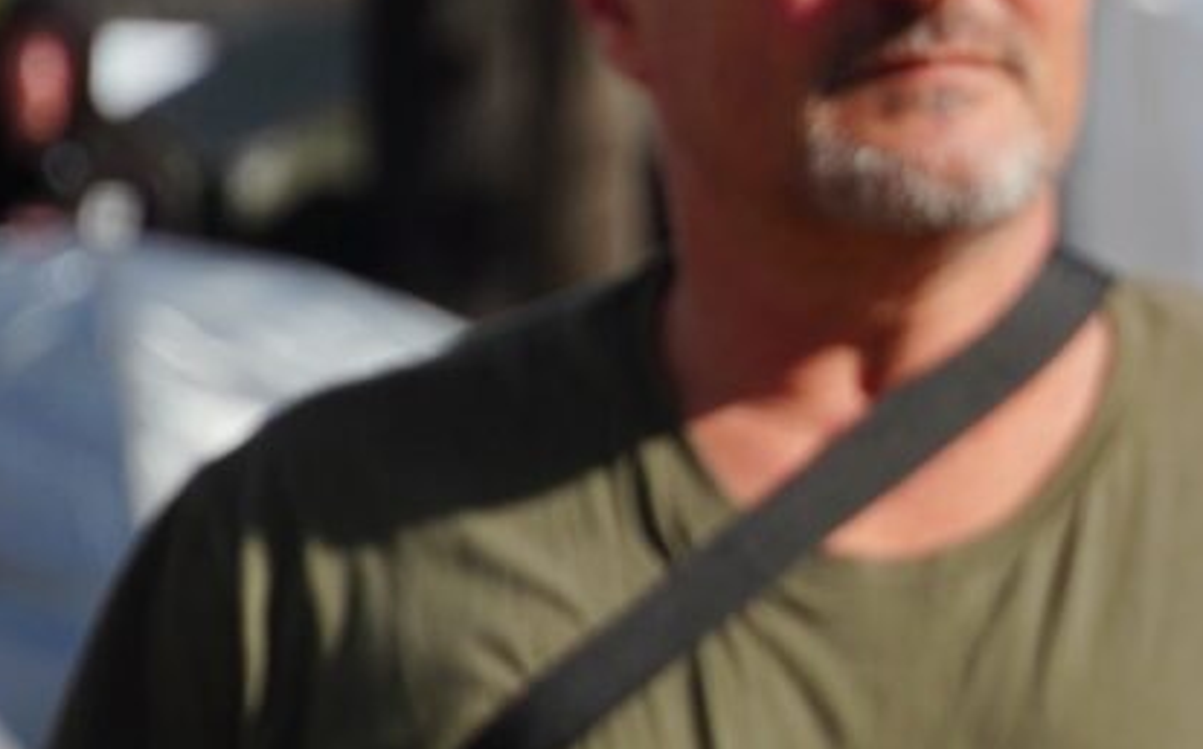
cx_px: 1668
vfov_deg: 3.8
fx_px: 11335
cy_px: 589
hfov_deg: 6.0
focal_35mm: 346
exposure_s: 1/1250
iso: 250
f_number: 5.6
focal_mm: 78
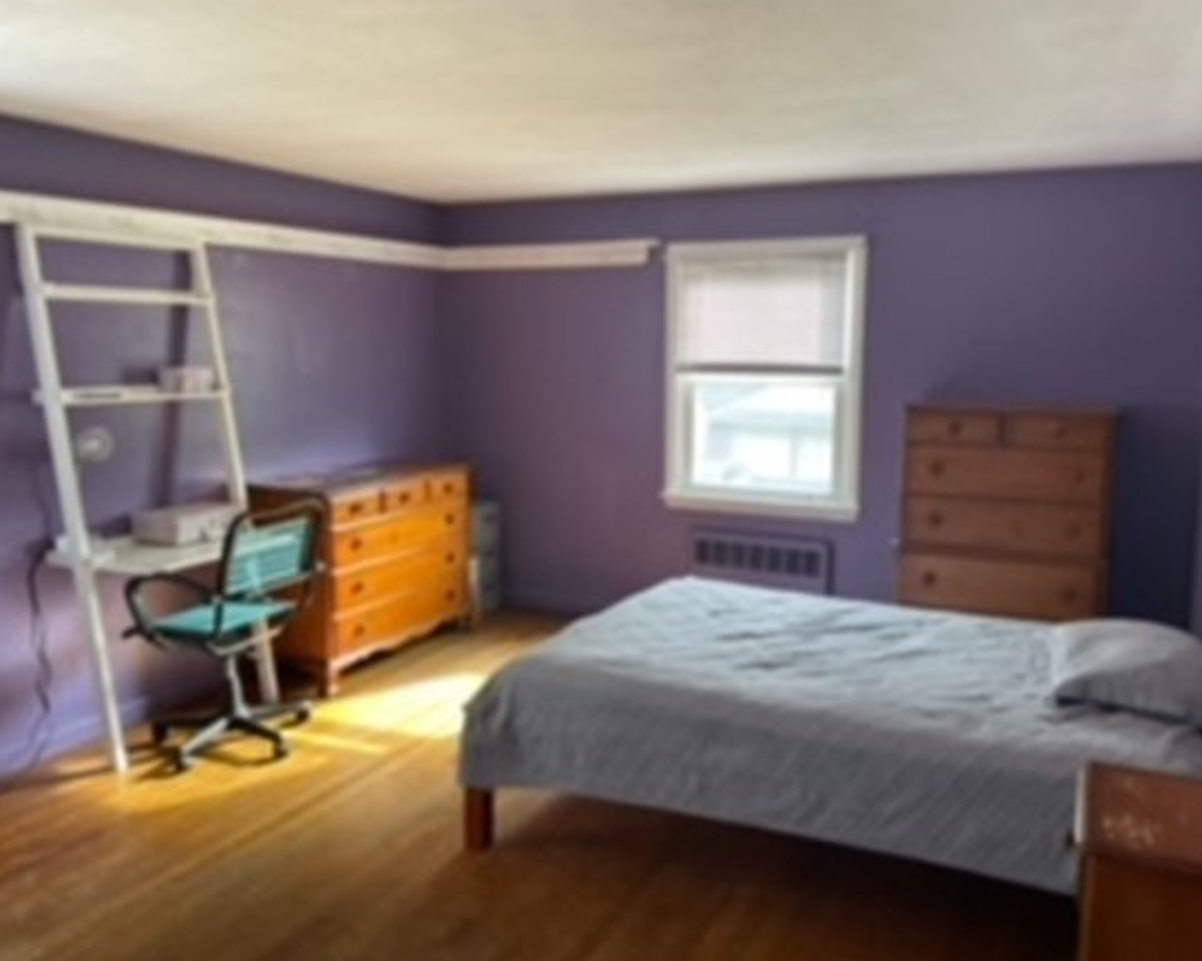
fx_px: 996
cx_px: 636
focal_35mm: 28
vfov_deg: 51.5
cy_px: 473
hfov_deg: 62.2
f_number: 1.6
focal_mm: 4.2
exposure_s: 1/60
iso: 125
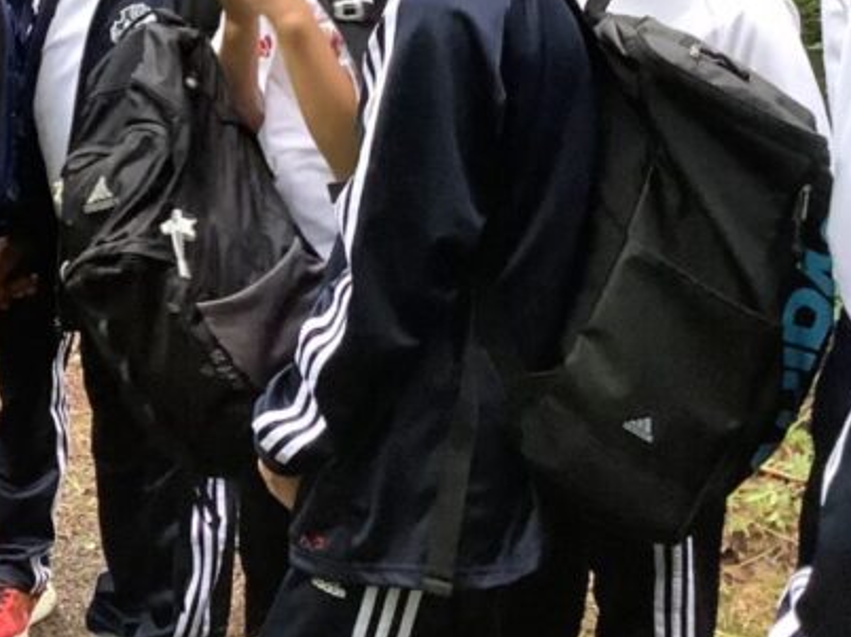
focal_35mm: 79
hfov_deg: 23.9
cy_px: 116
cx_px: 47
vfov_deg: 18.5
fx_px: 1941
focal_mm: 3.3
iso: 200
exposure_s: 1/60
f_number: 2.4
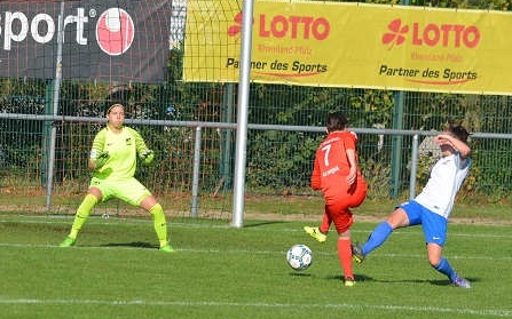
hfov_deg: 6.2
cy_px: 156
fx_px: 4715
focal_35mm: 338
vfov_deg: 3.9
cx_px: 256
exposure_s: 1/1600
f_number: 7.1
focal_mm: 220
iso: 400
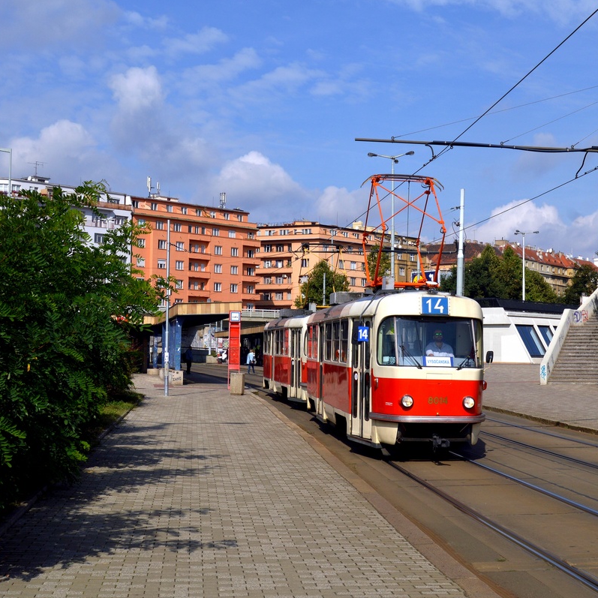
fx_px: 977
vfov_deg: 34.0
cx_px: 392
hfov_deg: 33.8
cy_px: 301
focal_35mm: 50
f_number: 11
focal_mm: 26
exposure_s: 1/500
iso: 100
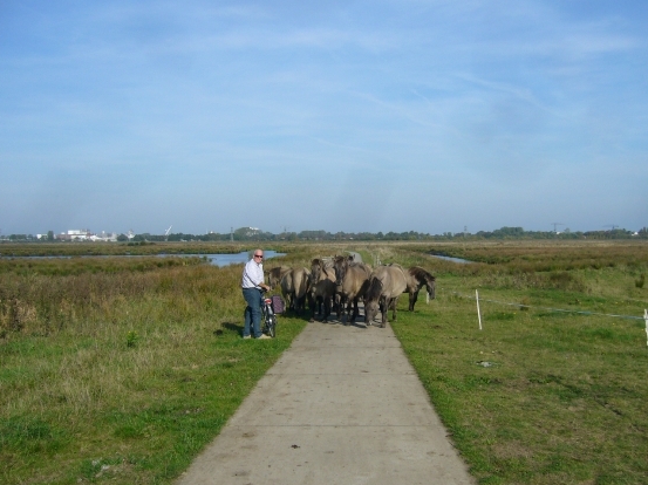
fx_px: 711
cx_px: 341
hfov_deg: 49.0
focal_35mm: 38
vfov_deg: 37.7
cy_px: 250
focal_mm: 5.8
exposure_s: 1/640
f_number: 5.6
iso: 100
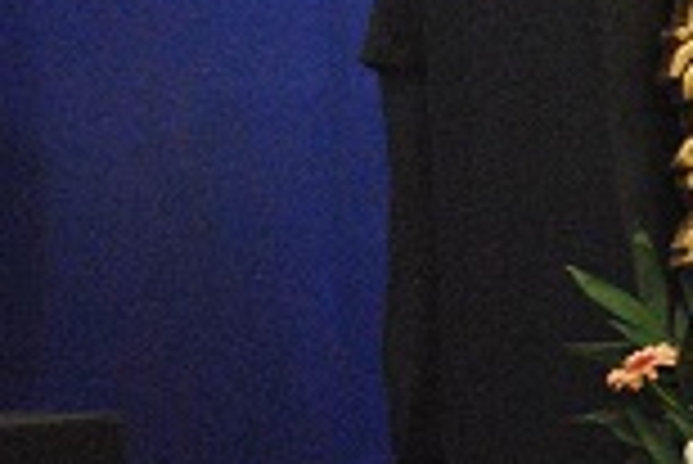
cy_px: -176
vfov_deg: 7.2
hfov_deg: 10.4
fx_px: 3618
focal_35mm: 188
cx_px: 1210
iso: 1600
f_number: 5
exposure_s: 1/20
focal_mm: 35
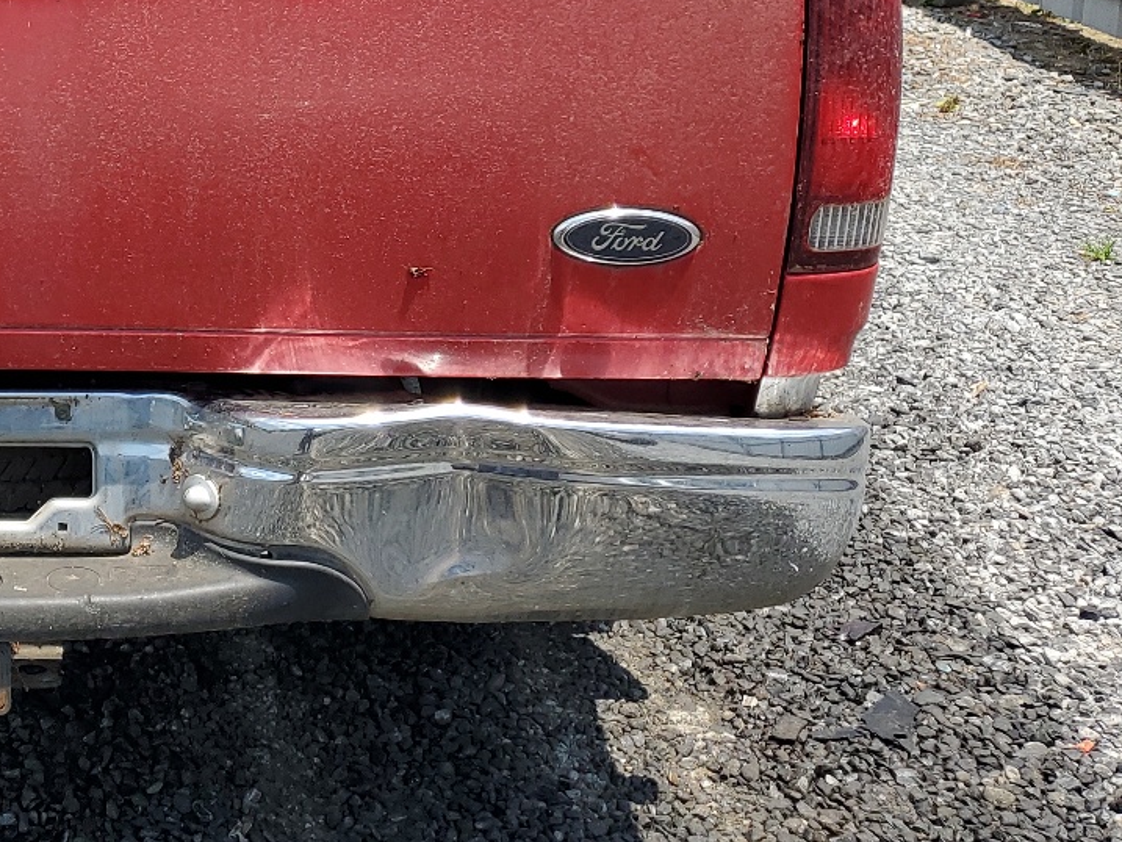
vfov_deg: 24.4
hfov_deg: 30.8
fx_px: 1880
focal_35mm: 58
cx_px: -8
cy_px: 55
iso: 50
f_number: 1.5
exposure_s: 1/2500
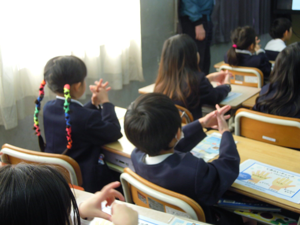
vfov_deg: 31.5
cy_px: 112
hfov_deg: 41.2
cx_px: 150
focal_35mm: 46
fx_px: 399
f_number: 3.4
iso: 160
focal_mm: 8.3
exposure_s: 1/50
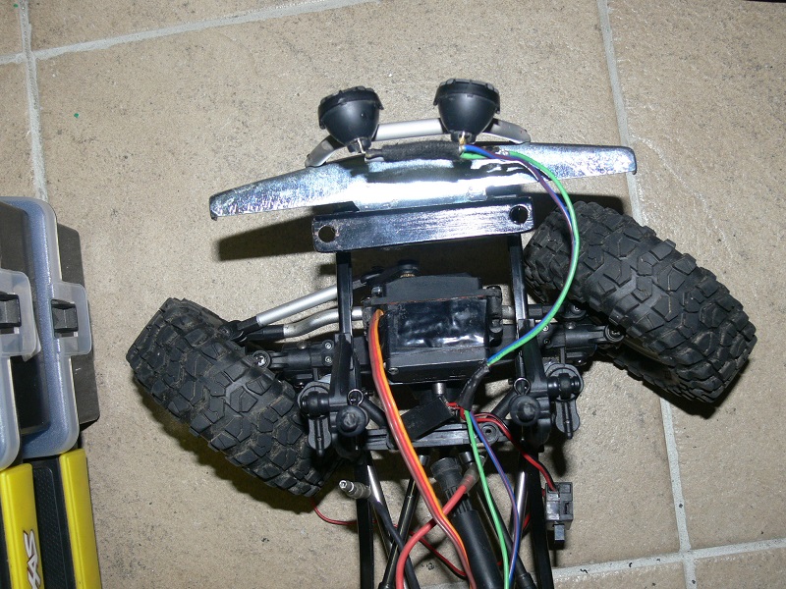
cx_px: 393
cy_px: 294
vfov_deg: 36.8
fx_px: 886
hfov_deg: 47.9
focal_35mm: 39
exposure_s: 1/30
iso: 100
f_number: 4
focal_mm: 8.1
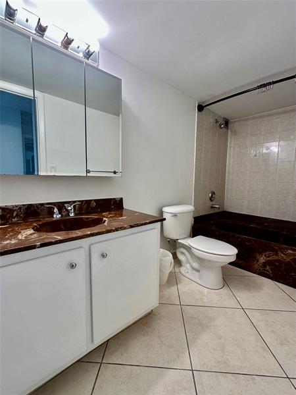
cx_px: 148
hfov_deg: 85.7
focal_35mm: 14
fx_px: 160
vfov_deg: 102.1
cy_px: 198
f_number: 2.2
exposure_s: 1/120
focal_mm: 2.22
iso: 125
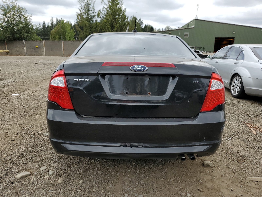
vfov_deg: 53.1
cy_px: 98
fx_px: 197
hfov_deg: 67.3
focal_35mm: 26
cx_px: 131
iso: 50
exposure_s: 1/1429
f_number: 1.5
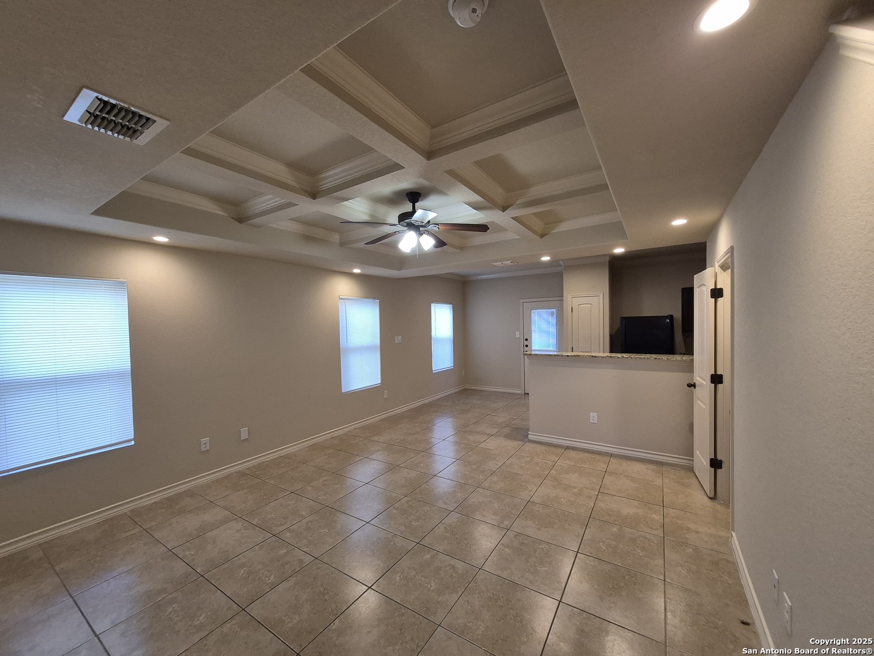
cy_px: 328
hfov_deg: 106.2
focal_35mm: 13
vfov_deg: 89.9
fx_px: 328
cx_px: 437
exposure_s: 1/60
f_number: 2.2
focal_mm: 1.74
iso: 125
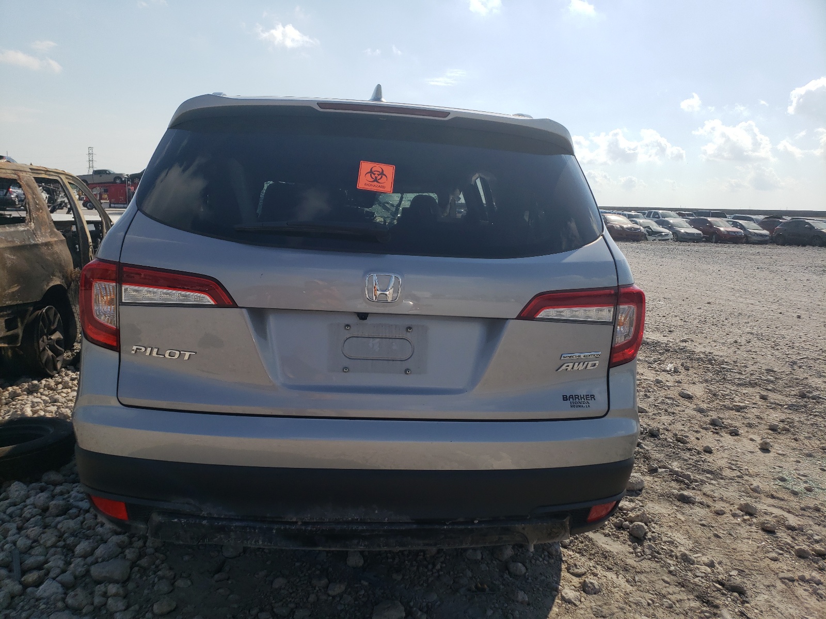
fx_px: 620
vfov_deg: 53.1
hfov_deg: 67.3
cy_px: 310
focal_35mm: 26
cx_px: 413
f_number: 1.5
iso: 50
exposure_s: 1/5000
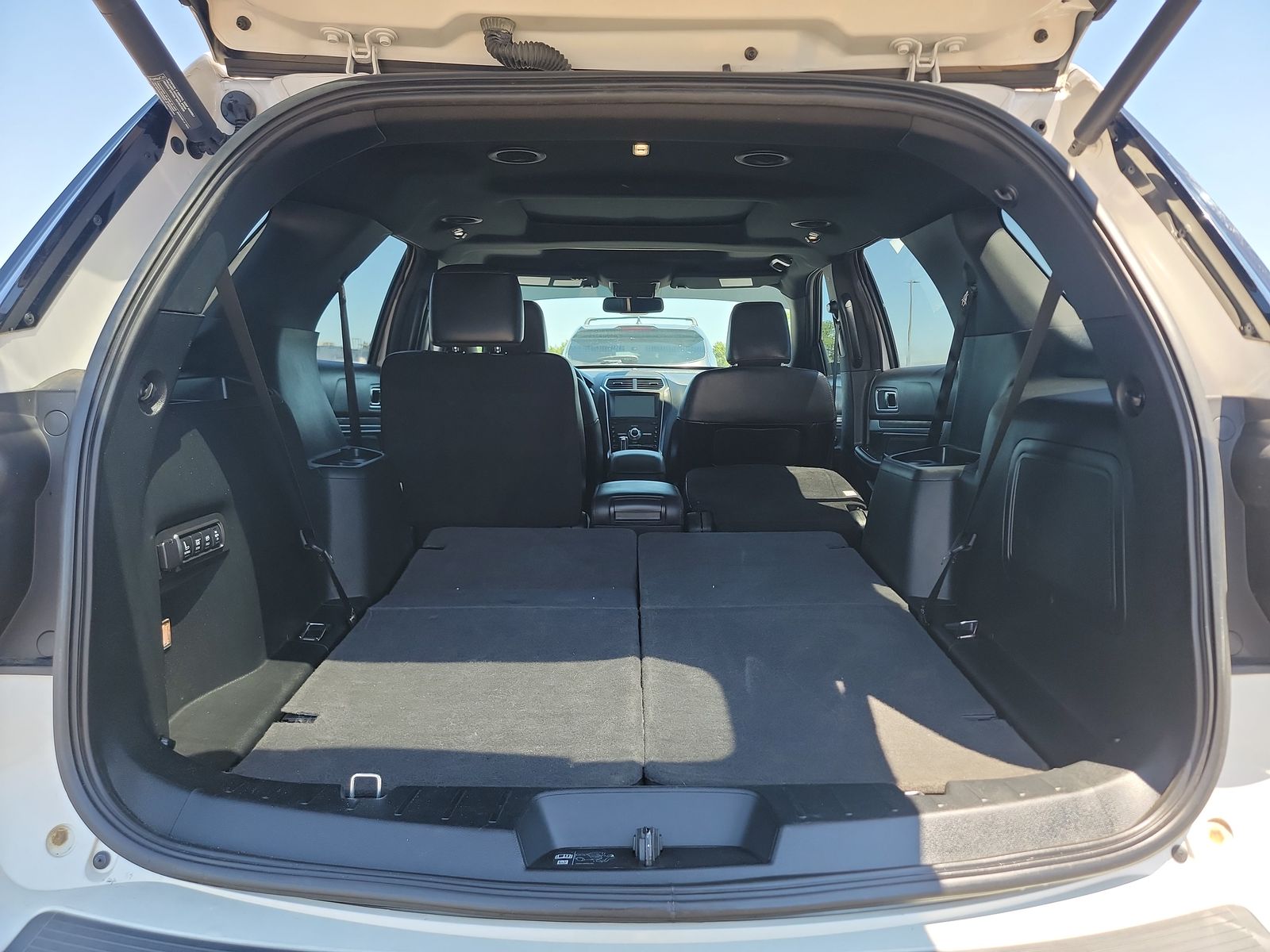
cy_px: 476
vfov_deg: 56.8
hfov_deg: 71.6
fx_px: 881
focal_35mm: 24
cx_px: 635
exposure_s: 1/119
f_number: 1.8
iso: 82
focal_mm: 6.7
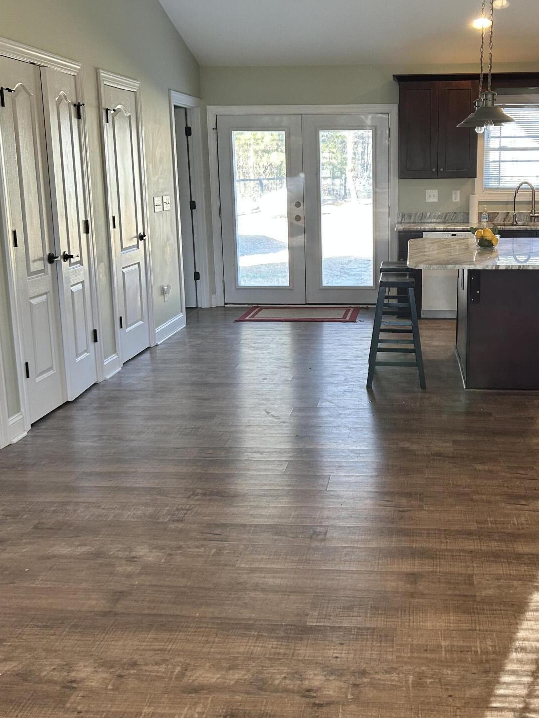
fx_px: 747
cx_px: 363
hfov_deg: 39.2
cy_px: 299
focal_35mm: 36
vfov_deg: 51.1
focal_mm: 5.7
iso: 100
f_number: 1.5
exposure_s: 1/60
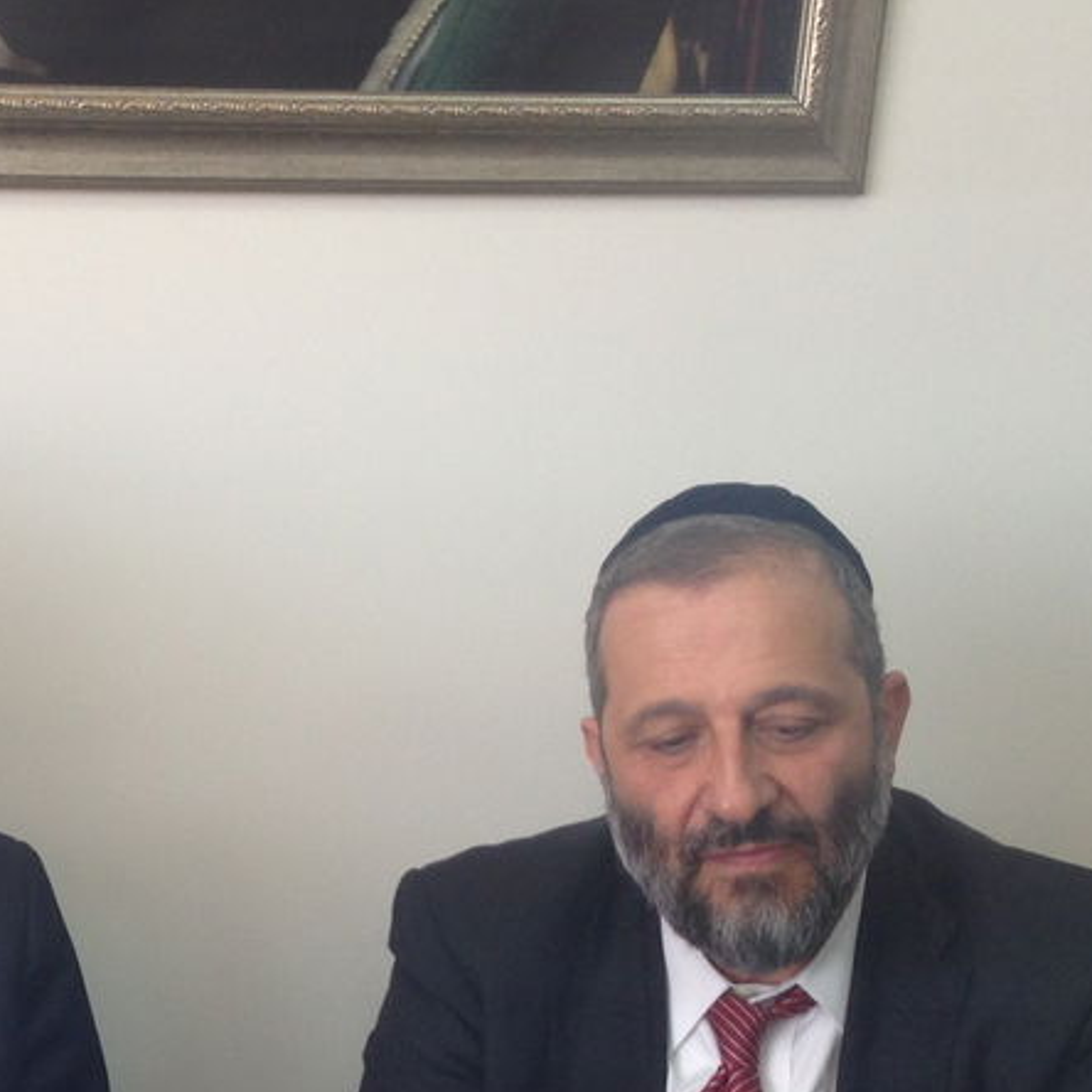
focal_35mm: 92
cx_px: -140
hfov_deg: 18.1
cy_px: 915
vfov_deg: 18.7
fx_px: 3284
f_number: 2.4
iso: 50
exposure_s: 1/40
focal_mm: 4.12
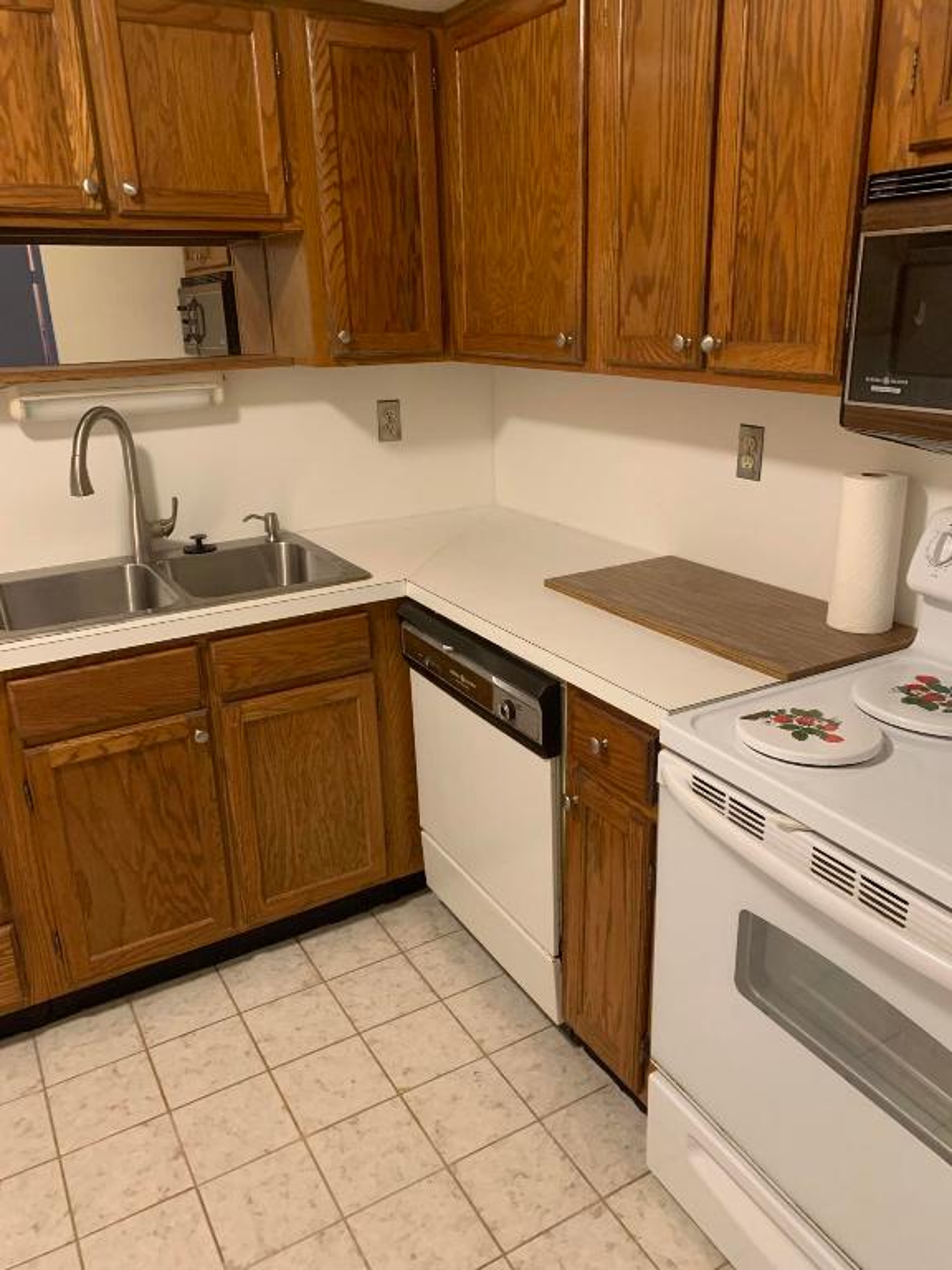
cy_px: 635
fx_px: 953
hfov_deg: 53.1
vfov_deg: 67.3
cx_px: 476
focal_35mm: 26
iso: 320
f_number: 1.8
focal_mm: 4.25
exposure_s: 1/40
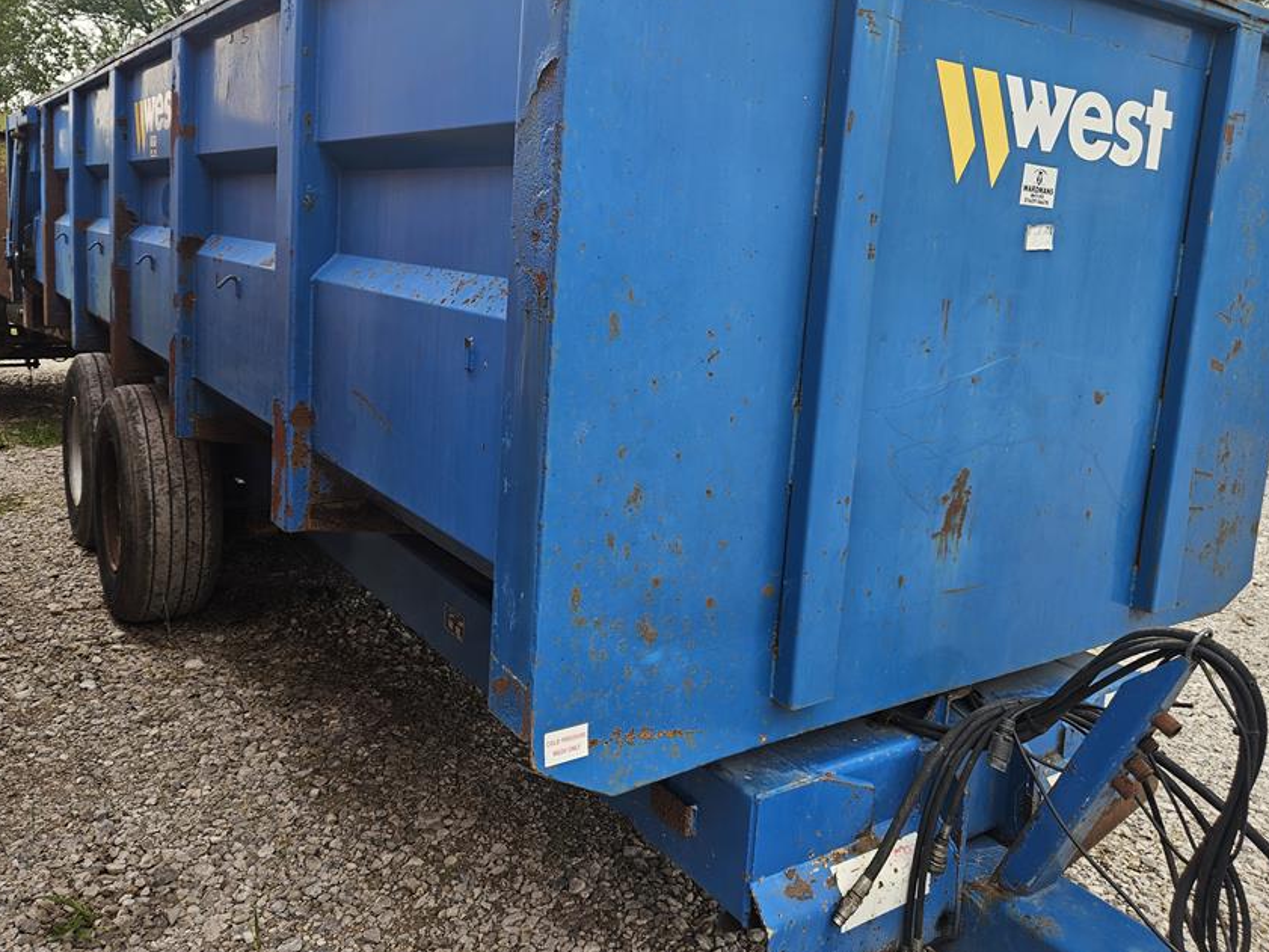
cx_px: 634
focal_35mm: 28
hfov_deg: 63.4
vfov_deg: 49.5
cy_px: 395
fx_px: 1027
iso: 25
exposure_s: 1/300
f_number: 1.8
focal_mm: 5.4
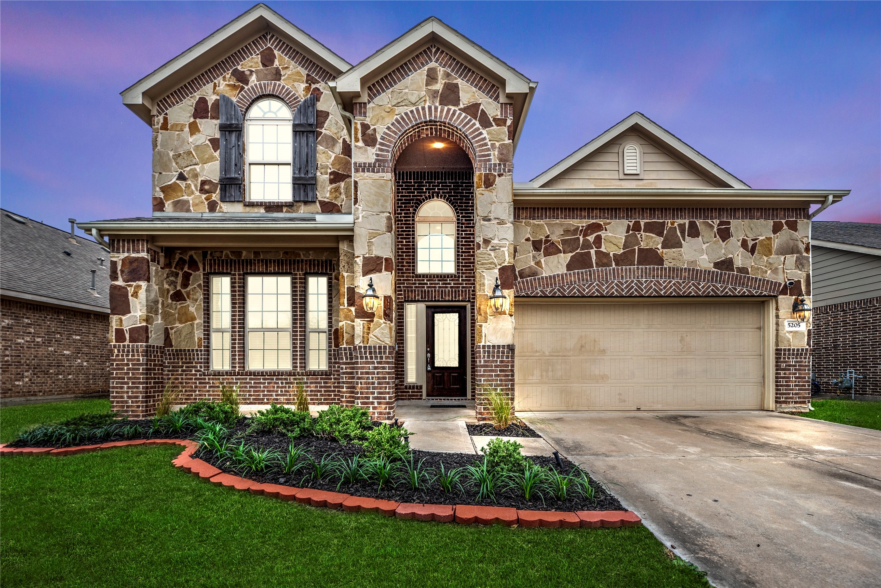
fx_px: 343
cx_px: 440
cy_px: 294
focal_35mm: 14
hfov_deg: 104.2
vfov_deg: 81.2
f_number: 8
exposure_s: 1/100
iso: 200
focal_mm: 14
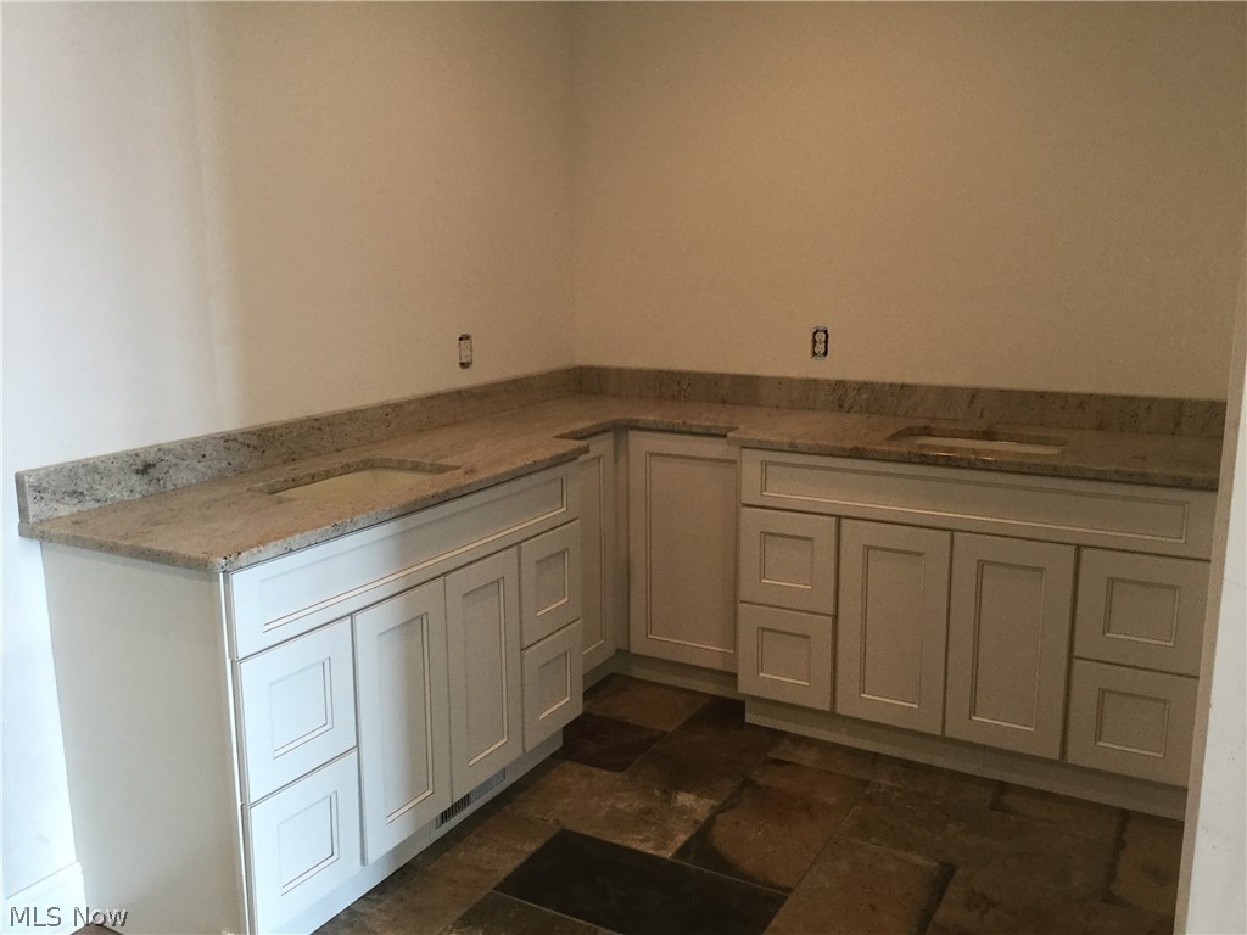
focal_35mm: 31
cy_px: 468
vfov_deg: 45.4
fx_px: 1117
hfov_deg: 58.4
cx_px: 624
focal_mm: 3.3
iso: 80
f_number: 2.4
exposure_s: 1/30
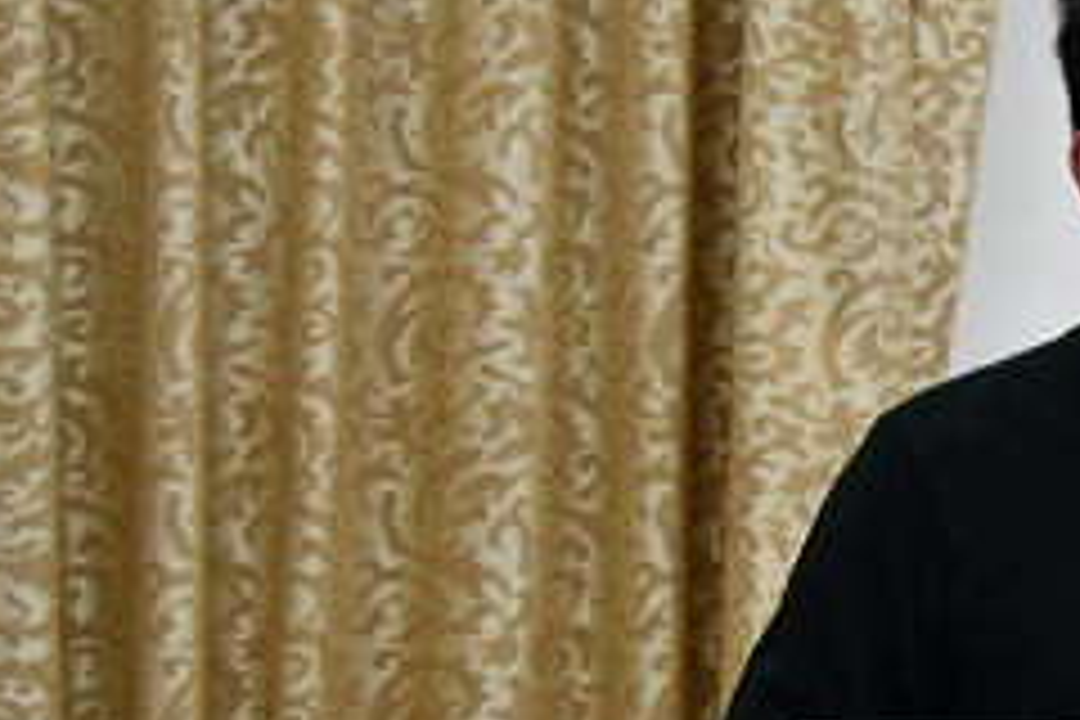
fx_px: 4050
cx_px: 1328
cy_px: 310
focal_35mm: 135
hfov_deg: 14.7
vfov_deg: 10.2
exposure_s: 1/160
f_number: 4.2
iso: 2500
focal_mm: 36
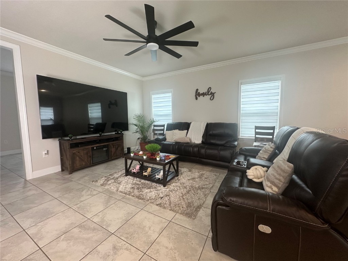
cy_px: 130
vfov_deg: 85.7
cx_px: 174
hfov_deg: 102.1
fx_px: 141
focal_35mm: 14
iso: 160
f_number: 2.2
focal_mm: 2.22
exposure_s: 1/60
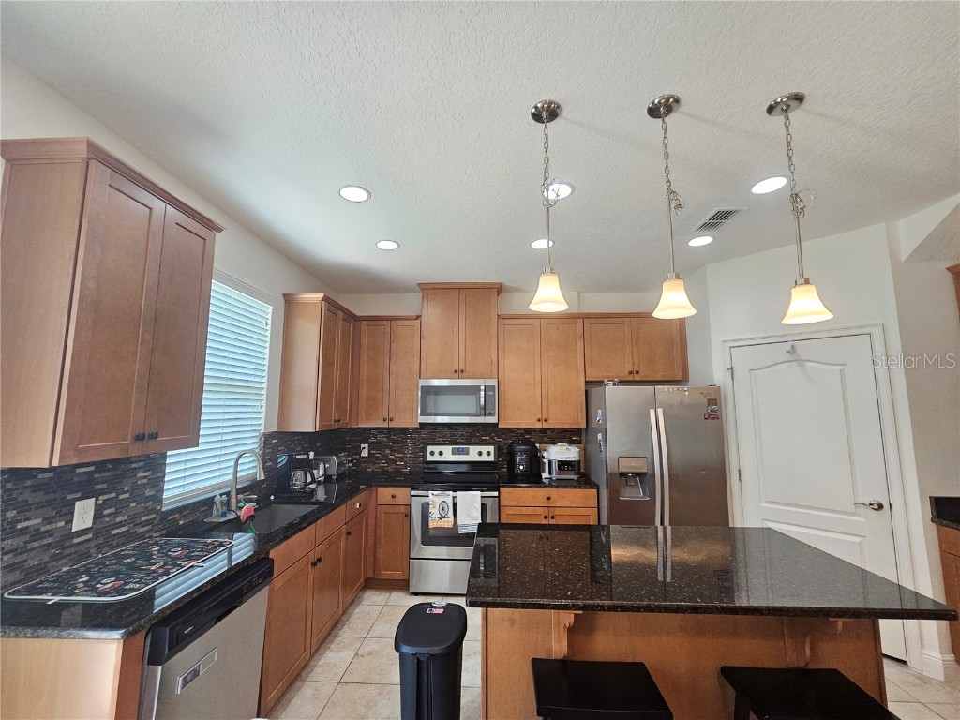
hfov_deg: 106.2
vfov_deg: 89.9
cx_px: 480
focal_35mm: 13
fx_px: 361
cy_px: 360
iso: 250
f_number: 2.2
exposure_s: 1/60
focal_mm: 2.2
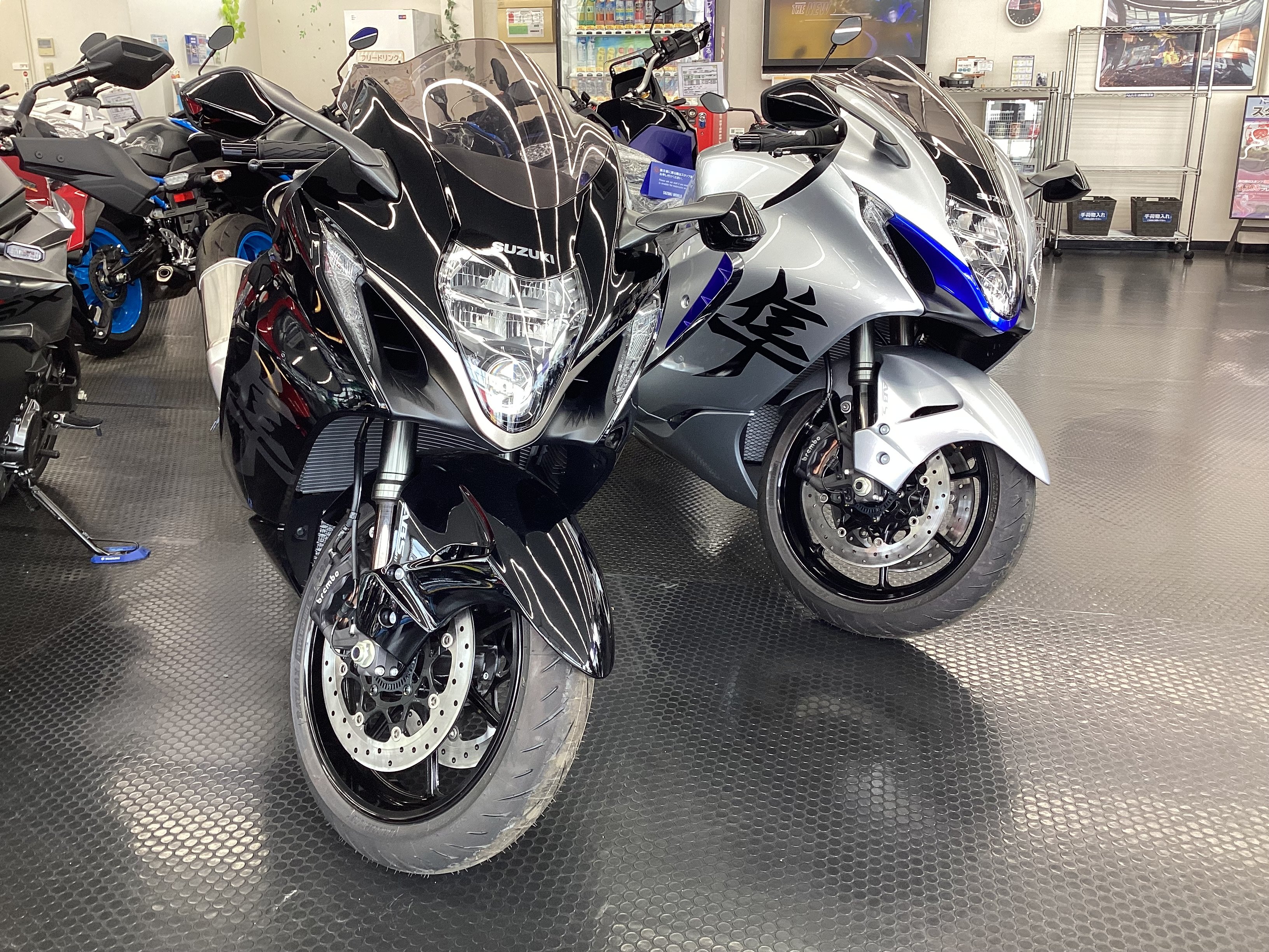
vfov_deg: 45.4
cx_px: 634
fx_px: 1136
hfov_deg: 58.4
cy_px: 476
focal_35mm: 31
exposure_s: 1/60
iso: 50
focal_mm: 3.3
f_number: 2.4
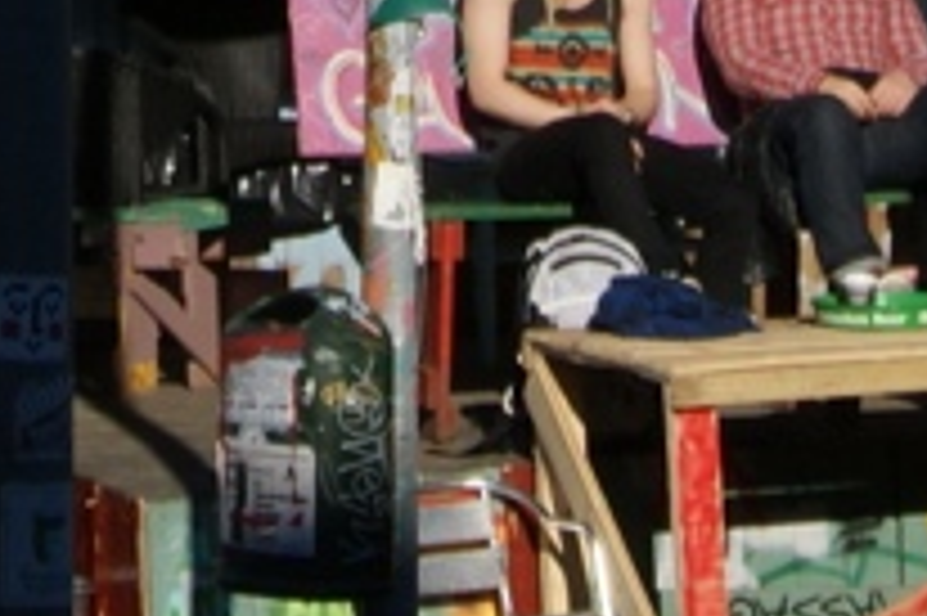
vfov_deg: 3.3
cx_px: -36
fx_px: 10494
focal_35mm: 408
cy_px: -1084
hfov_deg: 5.0
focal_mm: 35
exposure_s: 1/200
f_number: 13
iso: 100
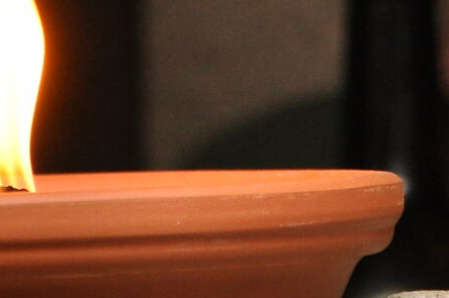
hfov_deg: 5.3
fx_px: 4846
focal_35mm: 389
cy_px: -215
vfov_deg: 3.5
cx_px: 718
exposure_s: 1/60
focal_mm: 48
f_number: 4.8
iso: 800
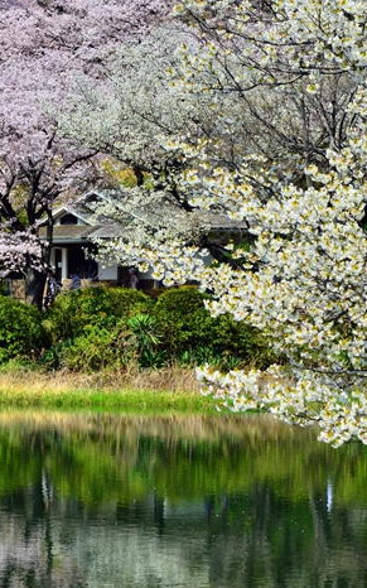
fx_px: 2802
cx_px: 172
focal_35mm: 175
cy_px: 384
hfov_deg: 7.5
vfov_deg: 12.0
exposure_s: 1/500
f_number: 11
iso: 400
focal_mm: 100
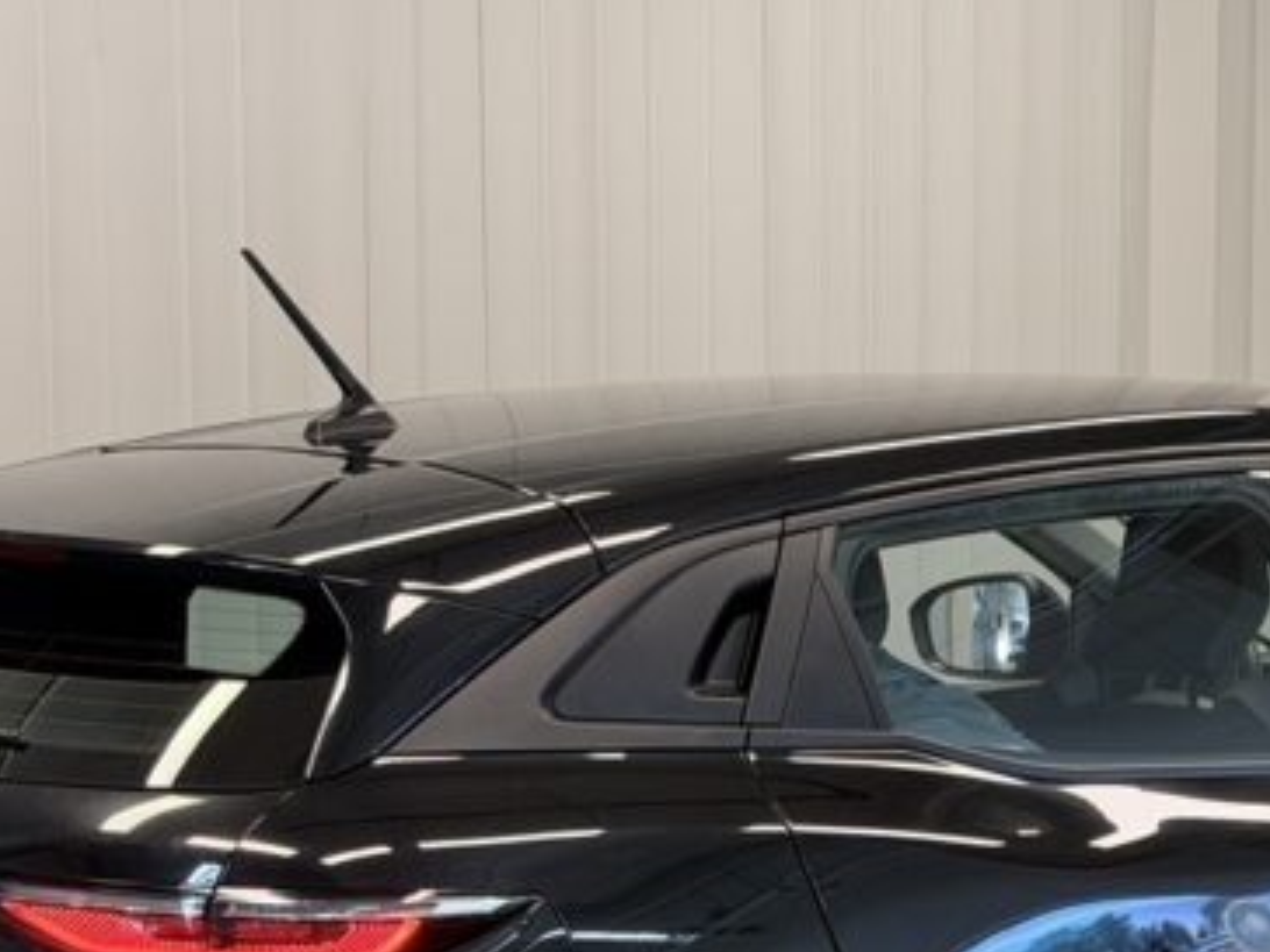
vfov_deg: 10.8
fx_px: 4953
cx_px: 1001
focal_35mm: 135
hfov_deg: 14.5
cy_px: 1043
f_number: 1.78
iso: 50
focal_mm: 6.76
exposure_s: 1/50
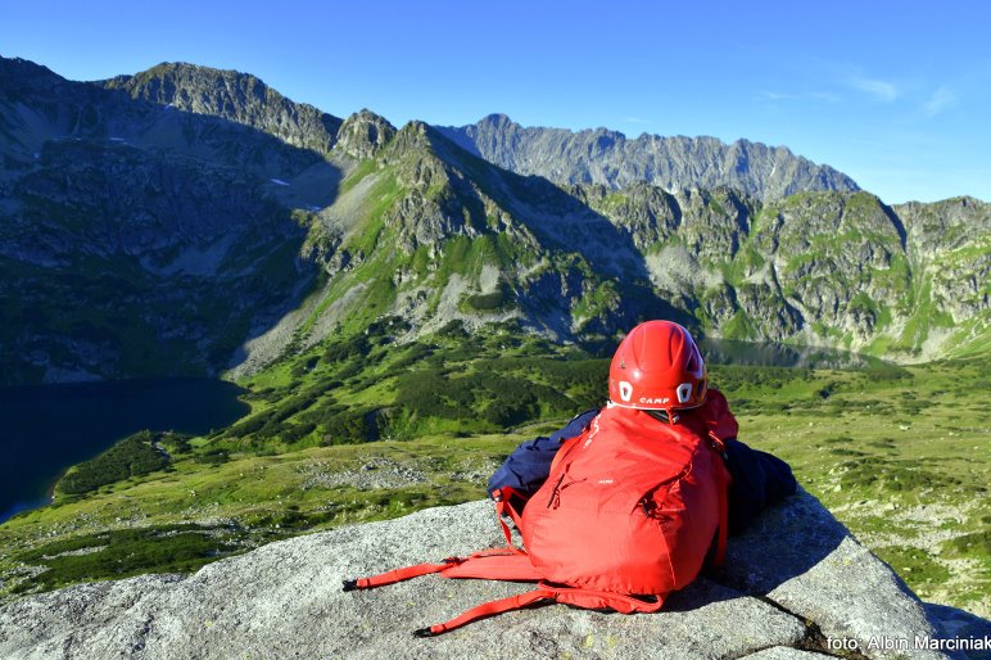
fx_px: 770
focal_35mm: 28
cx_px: 503
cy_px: 333
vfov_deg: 46.4
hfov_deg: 65.5
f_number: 8
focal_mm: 18
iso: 450
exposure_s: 1/500
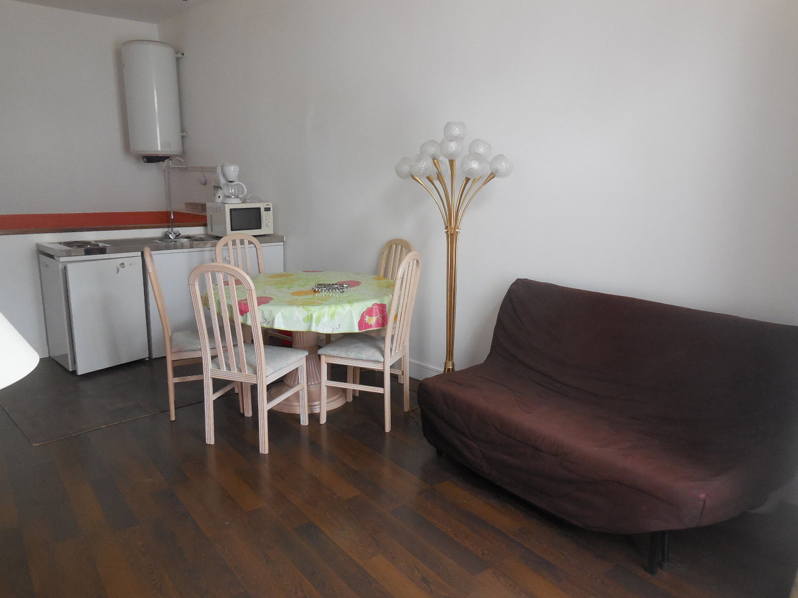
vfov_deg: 54.9
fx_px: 576
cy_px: 299
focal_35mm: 25
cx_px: 399
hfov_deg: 69.4
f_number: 3.1
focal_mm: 4.5
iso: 360
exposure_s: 1/30
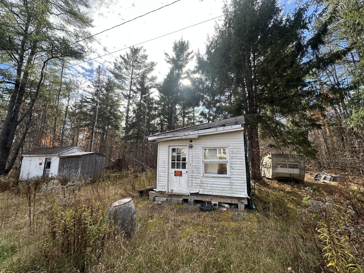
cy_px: 136
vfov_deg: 85.7
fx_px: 147
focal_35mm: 14
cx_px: 182
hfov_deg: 102.1
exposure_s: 1/467
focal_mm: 2.22
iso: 40
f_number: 2.2
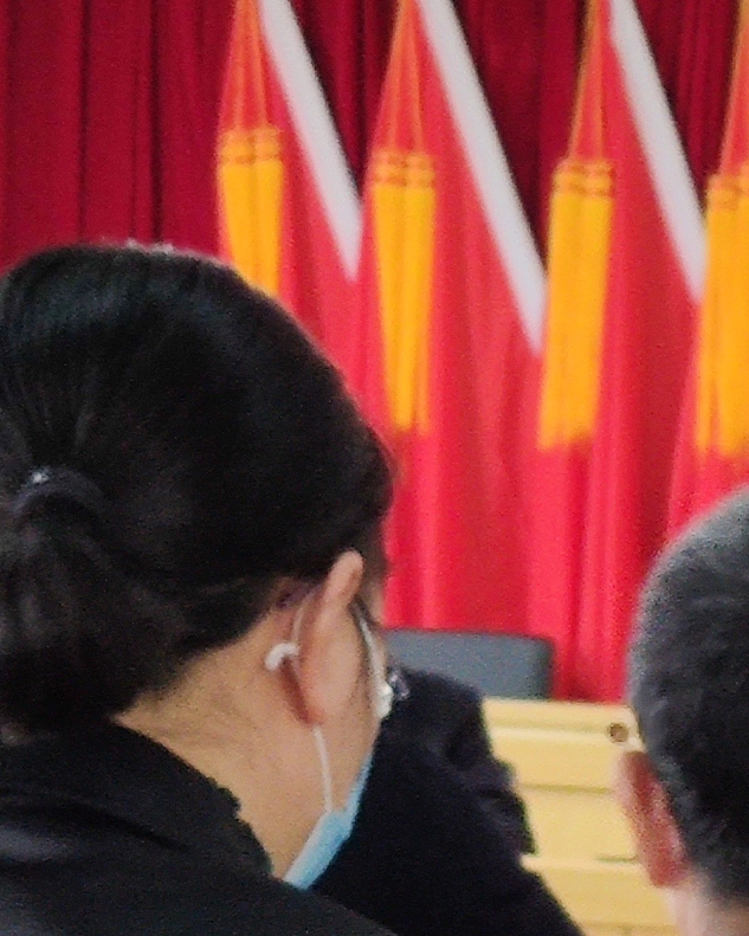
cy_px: 859
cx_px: 1725
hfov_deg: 4.9
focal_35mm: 306
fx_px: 8477
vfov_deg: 6.3
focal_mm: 6.22
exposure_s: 1/100
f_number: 2.2
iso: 191
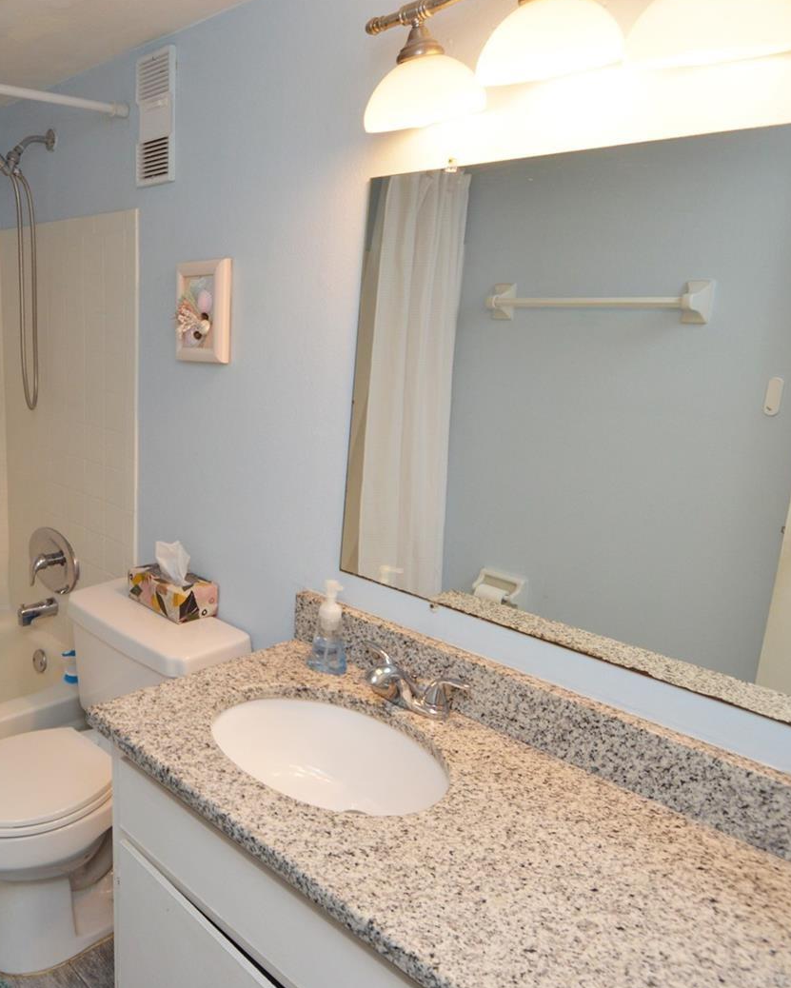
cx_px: 129
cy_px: 499
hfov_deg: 50.7
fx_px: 761
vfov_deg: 66.0
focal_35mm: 26
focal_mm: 12
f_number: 5
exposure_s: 1/100
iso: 400
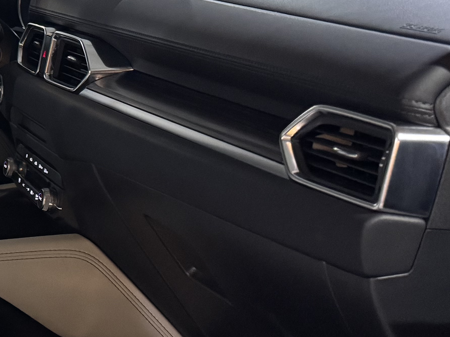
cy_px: 48
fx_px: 1001
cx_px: -168
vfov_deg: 18.9
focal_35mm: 77
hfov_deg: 22.2
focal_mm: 6.76
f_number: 1.78
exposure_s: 1/40
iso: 640
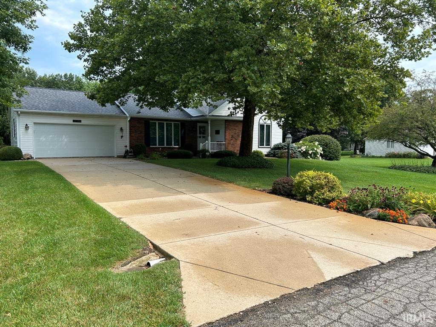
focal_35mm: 26
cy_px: 164
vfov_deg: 53.1
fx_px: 327
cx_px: 218
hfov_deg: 67.3
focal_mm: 5.7
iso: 50
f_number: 1.5
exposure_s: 1/1698
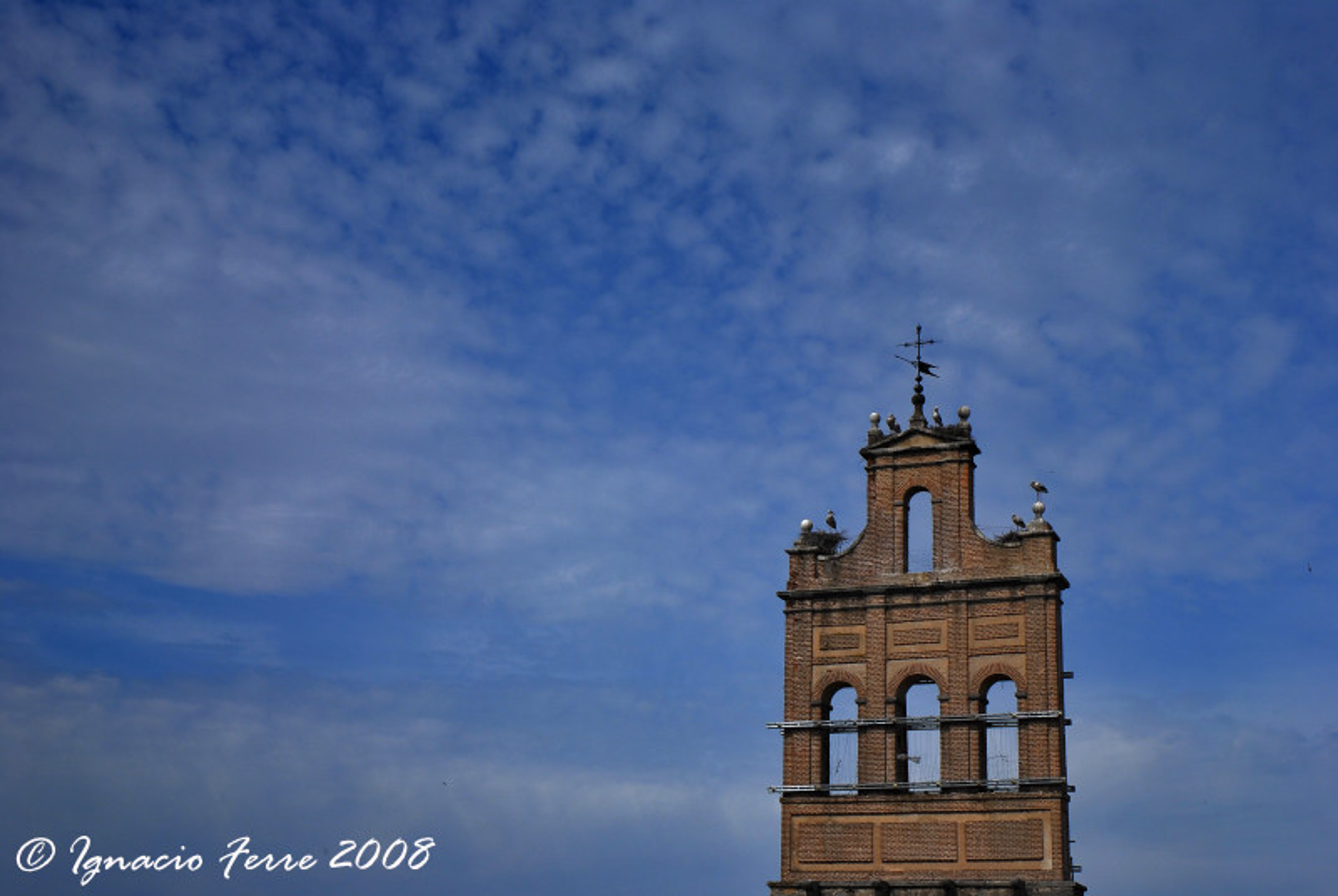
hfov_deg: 35.0
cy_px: 448
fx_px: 2122
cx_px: 669
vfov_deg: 23.9
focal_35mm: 57
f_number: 10
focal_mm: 38
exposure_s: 1/125
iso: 100
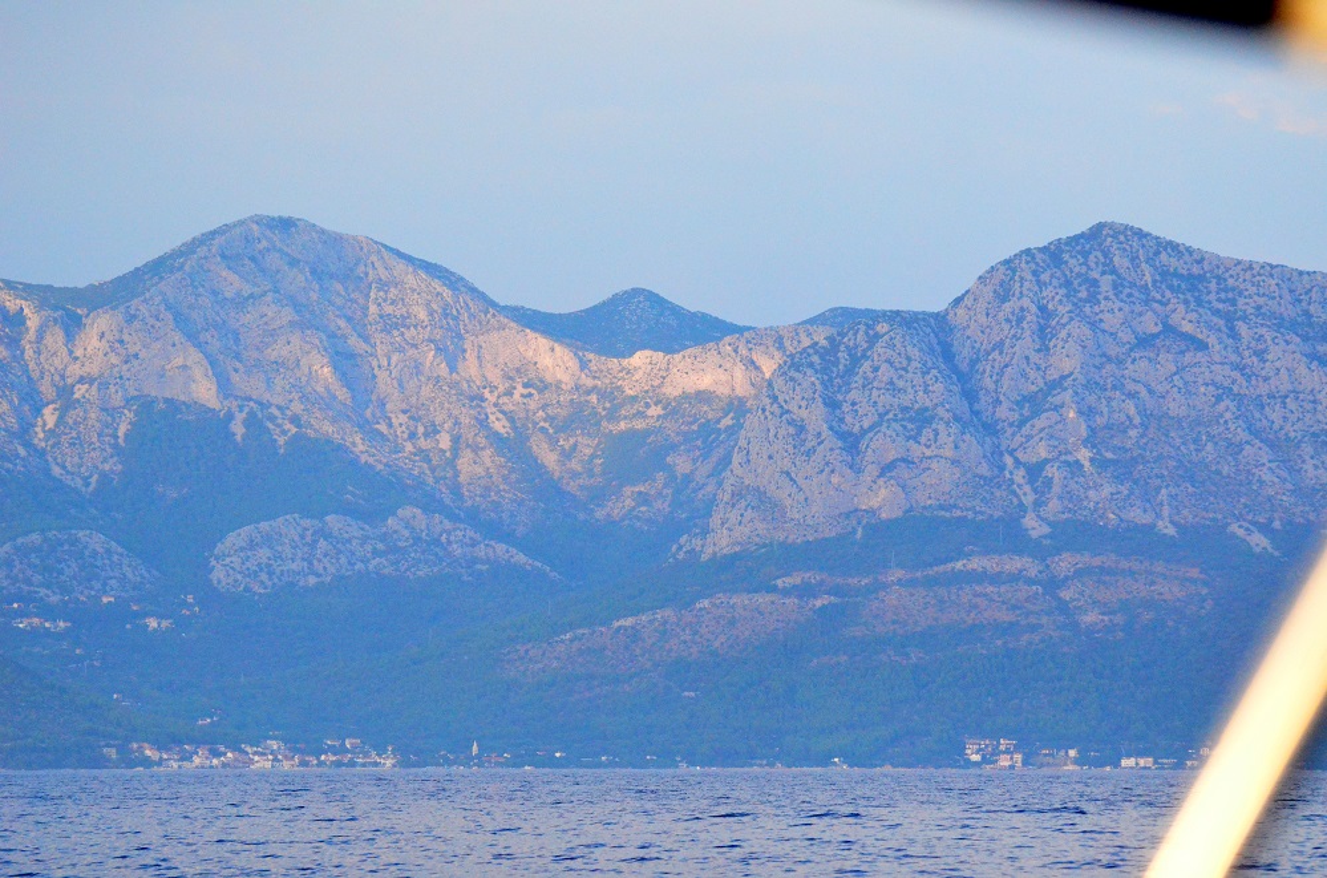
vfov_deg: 8.3
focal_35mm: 165
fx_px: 6068
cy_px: 439
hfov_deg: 12.5
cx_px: 664
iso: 5000
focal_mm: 110
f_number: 4.5
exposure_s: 1/8000
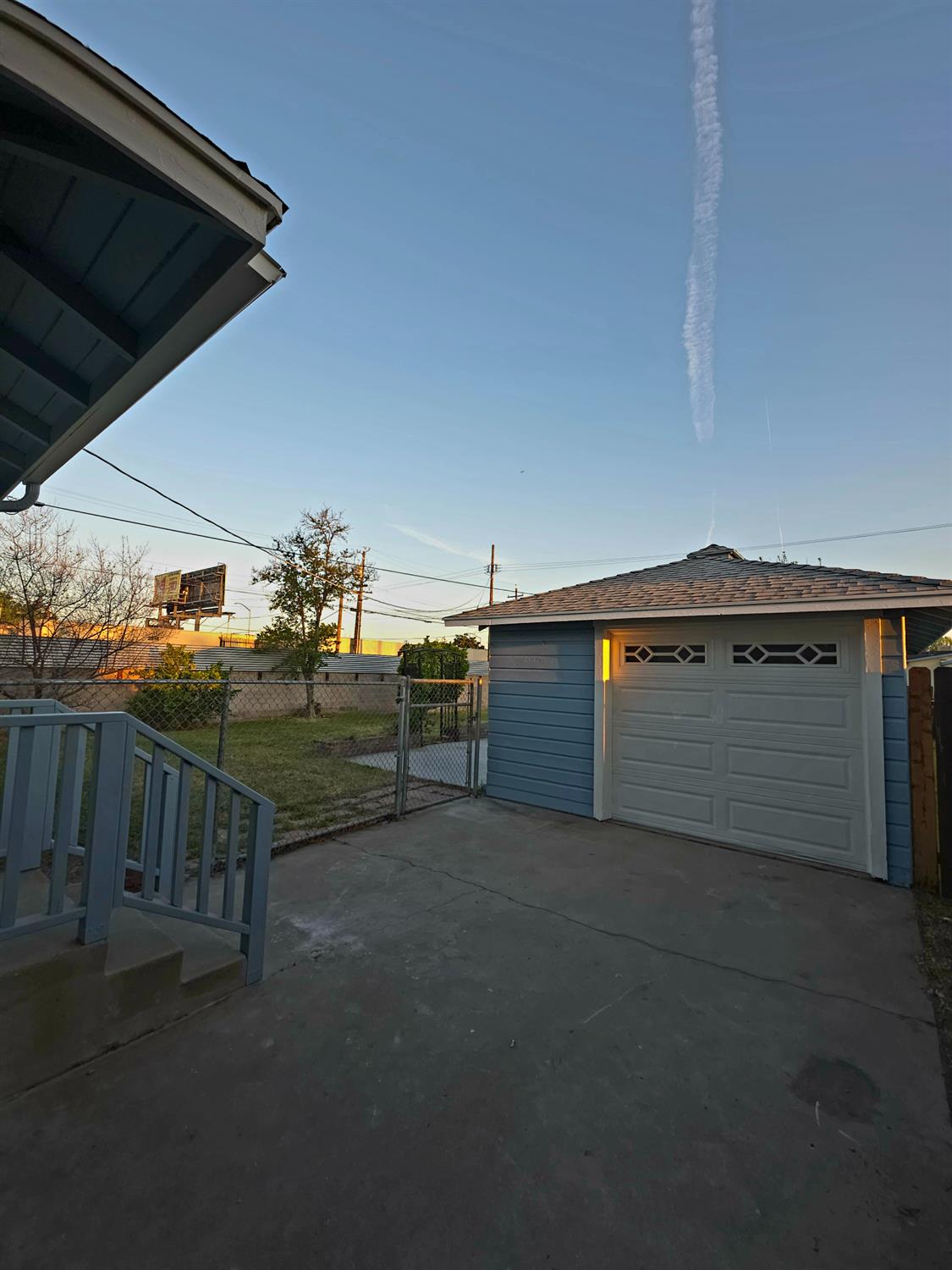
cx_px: 476
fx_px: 477
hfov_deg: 89.9
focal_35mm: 13
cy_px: 635
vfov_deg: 106.2
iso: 32
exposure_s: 1/120
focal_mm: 2.2
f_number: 1.9
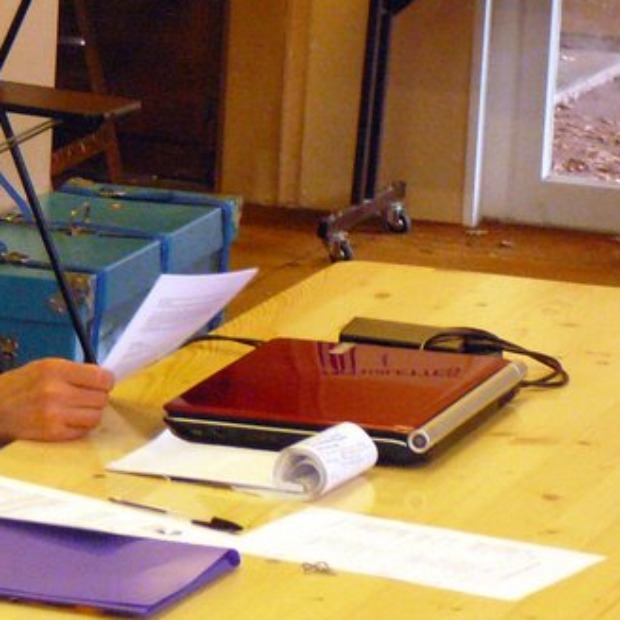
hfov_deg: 6.9
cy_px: 282
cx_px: -79
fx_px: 5147
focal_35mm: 254
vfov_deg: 6.9
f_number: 3.9
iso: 400
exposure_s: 1/30
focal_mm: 17.6
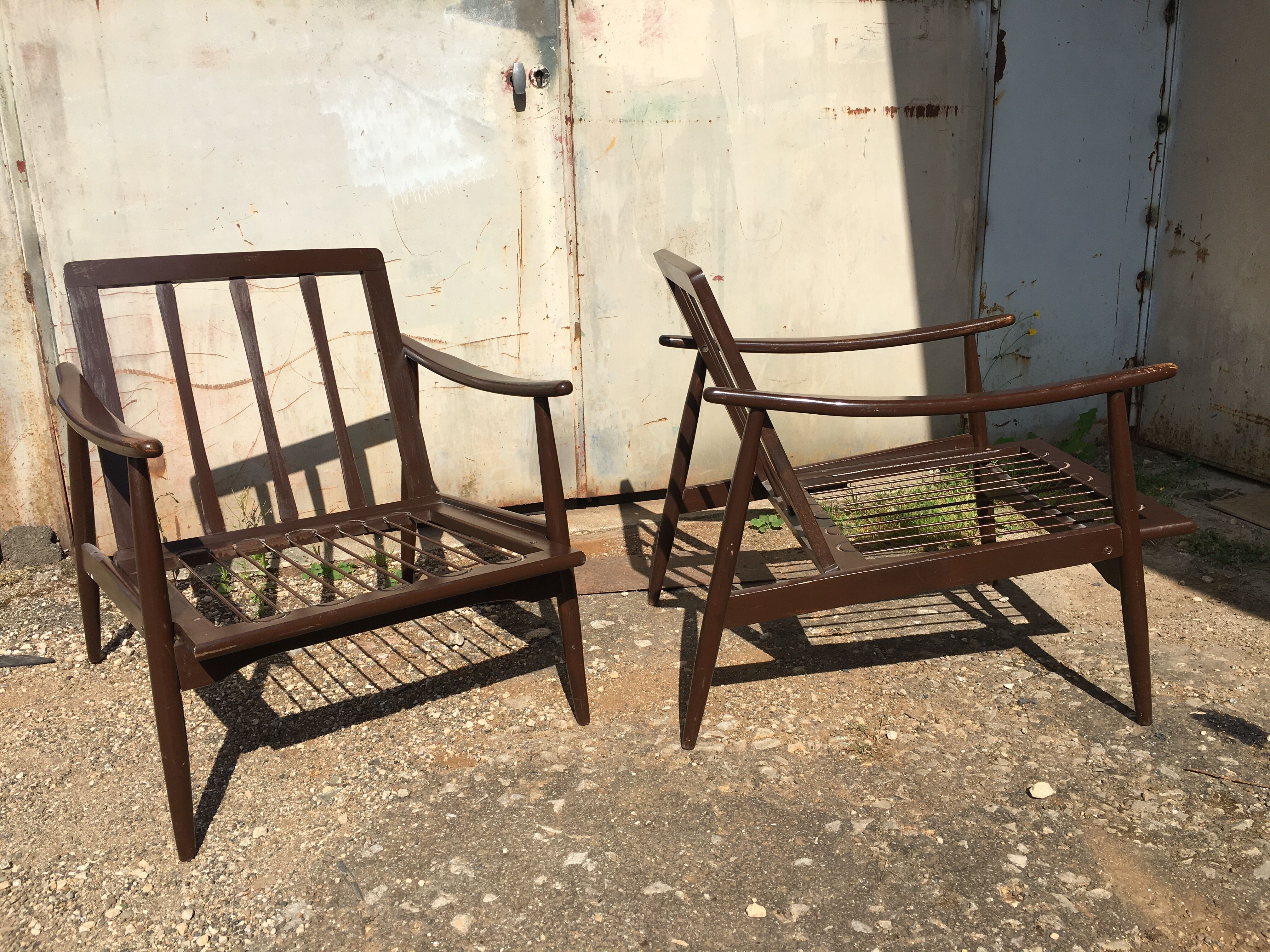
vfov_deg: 48.2
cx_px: 635
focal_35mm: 29
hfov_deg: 61.7
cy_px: 476
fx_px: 1064
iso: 25
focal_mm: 4.15
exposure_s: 1/1972
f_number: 2.2
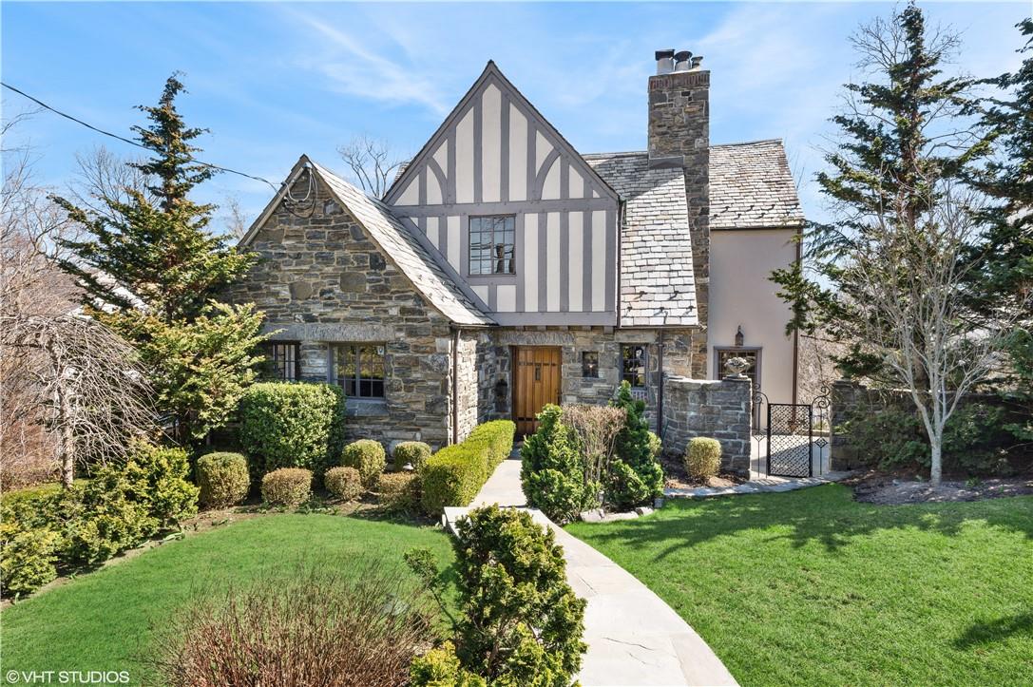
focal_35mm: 18
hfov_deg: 88.5
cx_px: 516
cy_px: 344
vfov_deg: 65.9
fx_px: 530
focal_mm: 18.5
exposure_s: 1/50
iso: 200
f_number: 11
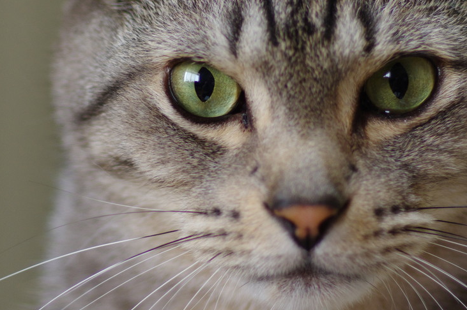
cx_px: 202
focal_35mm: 236
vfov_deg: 5.8
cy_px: 101
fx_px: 3059
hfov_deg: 8.7
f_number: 1.8
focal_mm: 77
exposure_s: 1/125
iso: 400
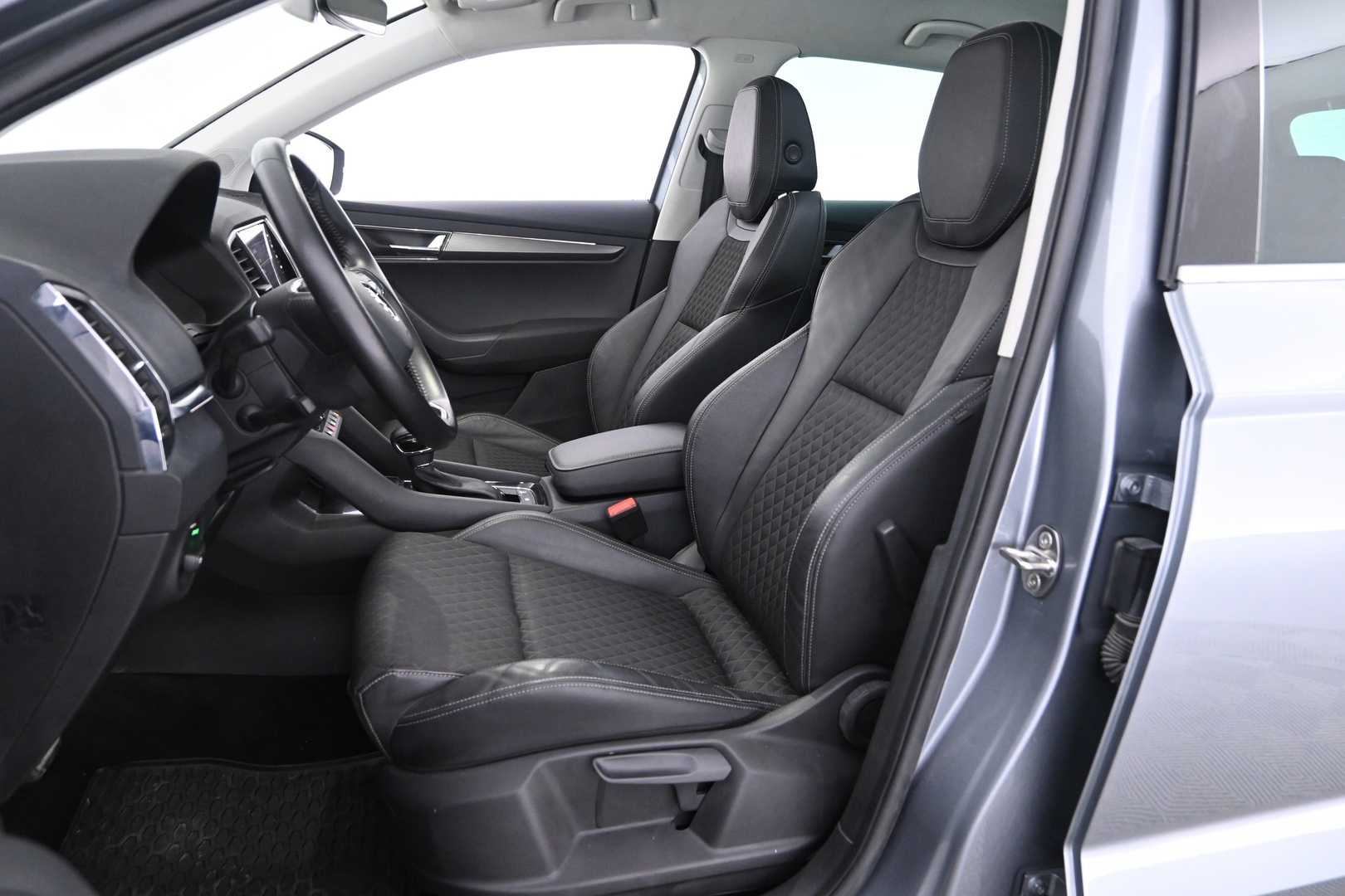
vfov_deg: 49.1
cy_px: 448
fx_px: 981
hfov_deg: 68.9
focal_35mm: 26
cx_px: 672
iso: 2500
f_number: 4
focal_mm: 17.5
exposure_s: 1/20
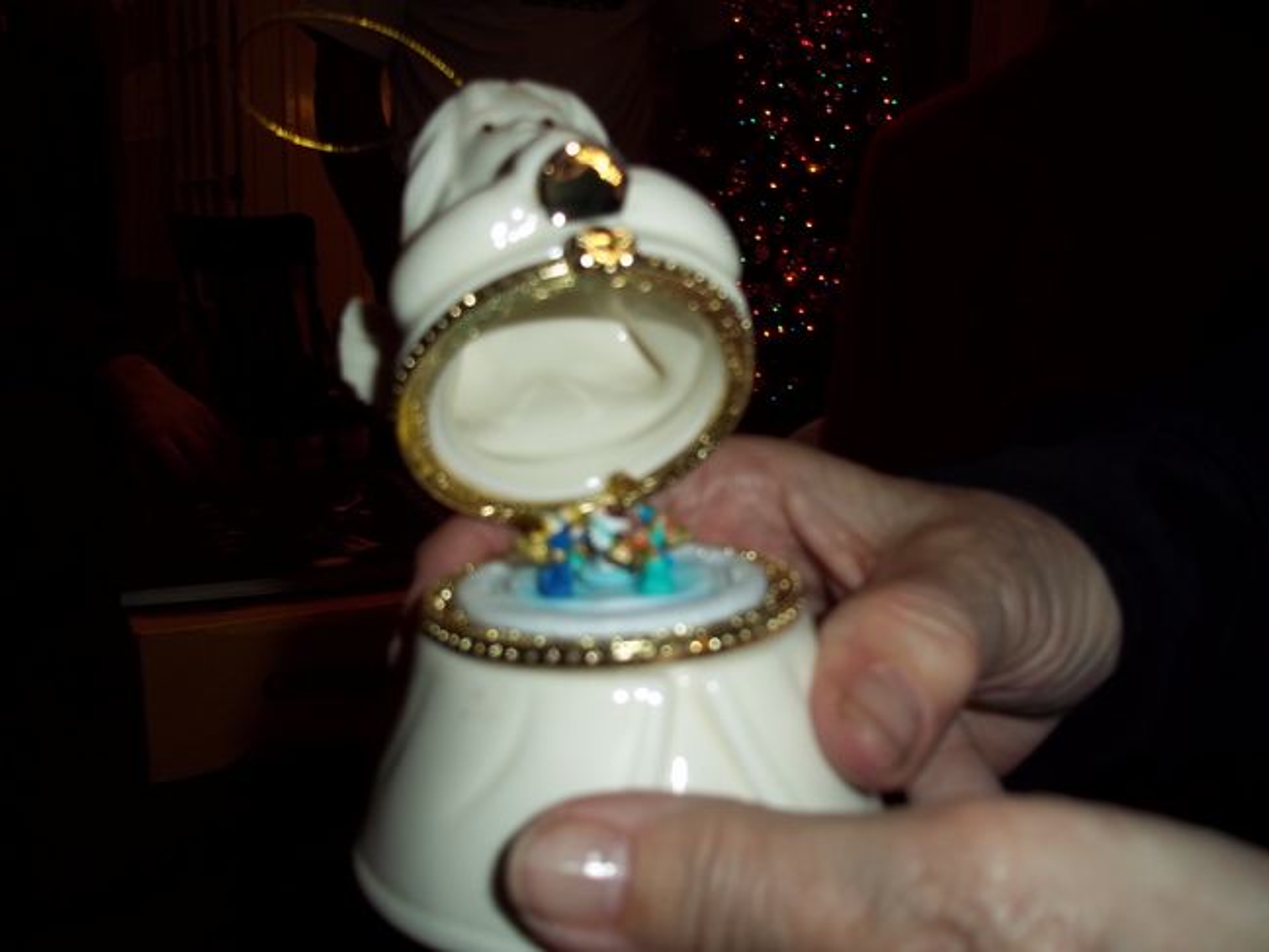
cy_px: 476
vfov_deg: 39.7
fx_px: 1320
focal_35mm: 36
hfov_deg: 51.3
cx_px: 634
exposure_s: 1/30
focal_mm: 6.5
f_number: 3.1
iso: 80
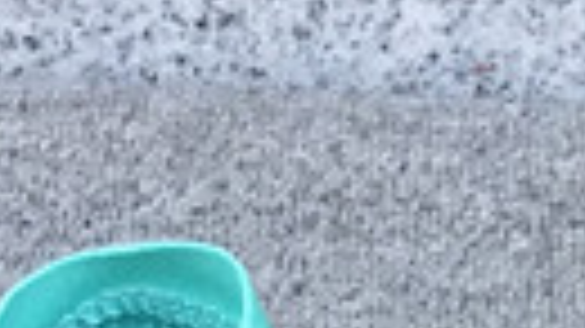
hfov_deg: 9.2
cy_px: 1458
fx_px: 3628
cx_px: 454
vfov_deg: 4.6
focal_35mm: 234
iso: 25
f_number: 2.4
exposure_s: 1/344
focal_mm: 3.3
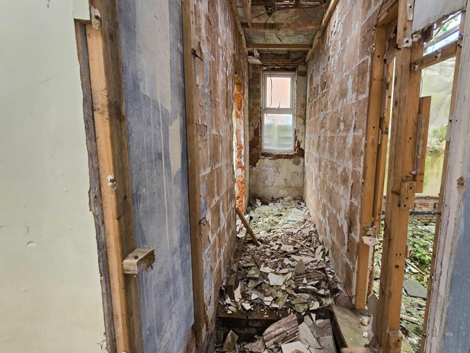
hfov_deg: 97.5
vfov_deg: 81.7
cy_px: 168
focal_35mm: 15
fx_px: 204
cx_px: 269
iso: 50
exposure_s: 1/50
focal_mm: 2.2
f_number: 2.2
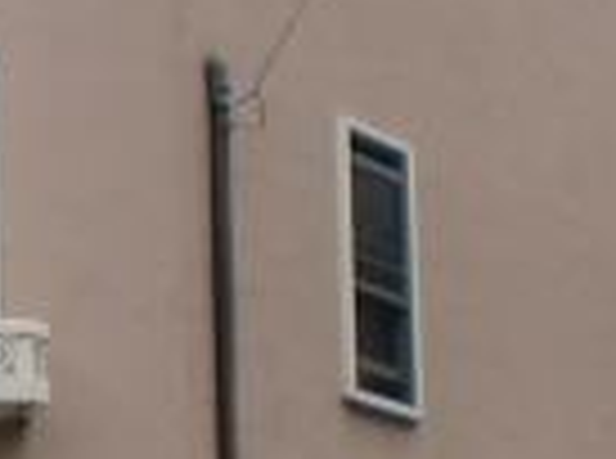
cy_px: 477
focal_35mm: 164
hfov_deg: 11.4
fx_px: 2911
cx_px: -382
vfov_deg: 8.9
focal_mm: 6.3
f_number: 3.1
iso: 64
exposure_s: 1/320
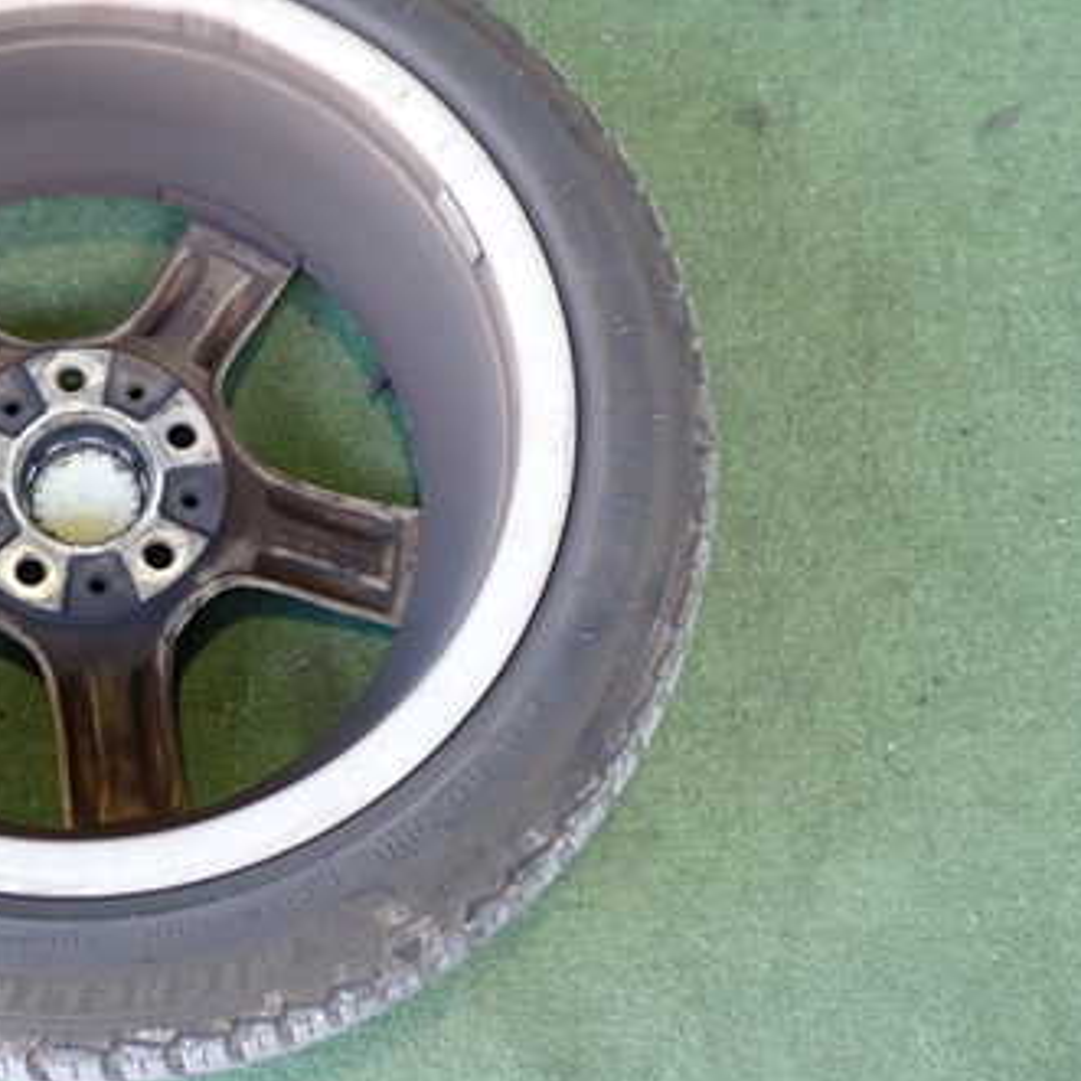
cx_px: 118
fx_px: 1696
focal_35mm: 48
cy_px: 496
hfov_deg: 33.6
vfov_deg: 35.3
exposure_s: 1/30
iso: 200
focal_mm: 5.4
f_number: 2.3
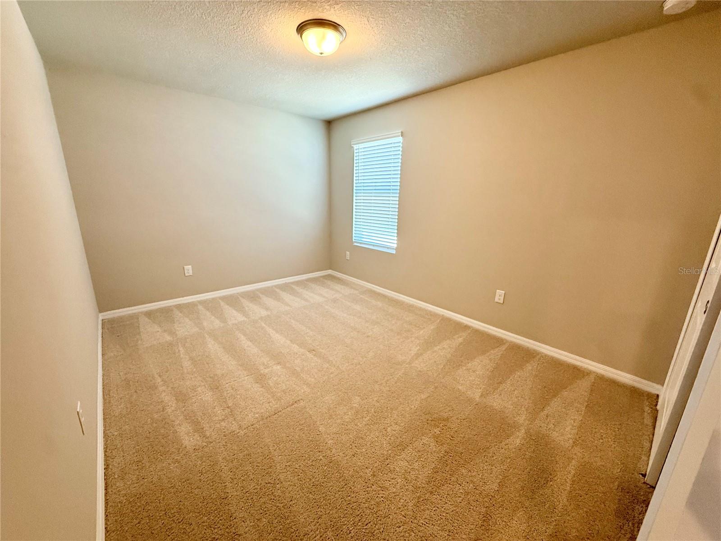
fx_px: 292
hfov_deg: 102.1
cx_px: 360
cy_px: 270
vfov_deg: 85.7
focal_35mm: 14
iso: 400
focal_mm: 2.22
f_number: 2.2
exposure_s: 1/120
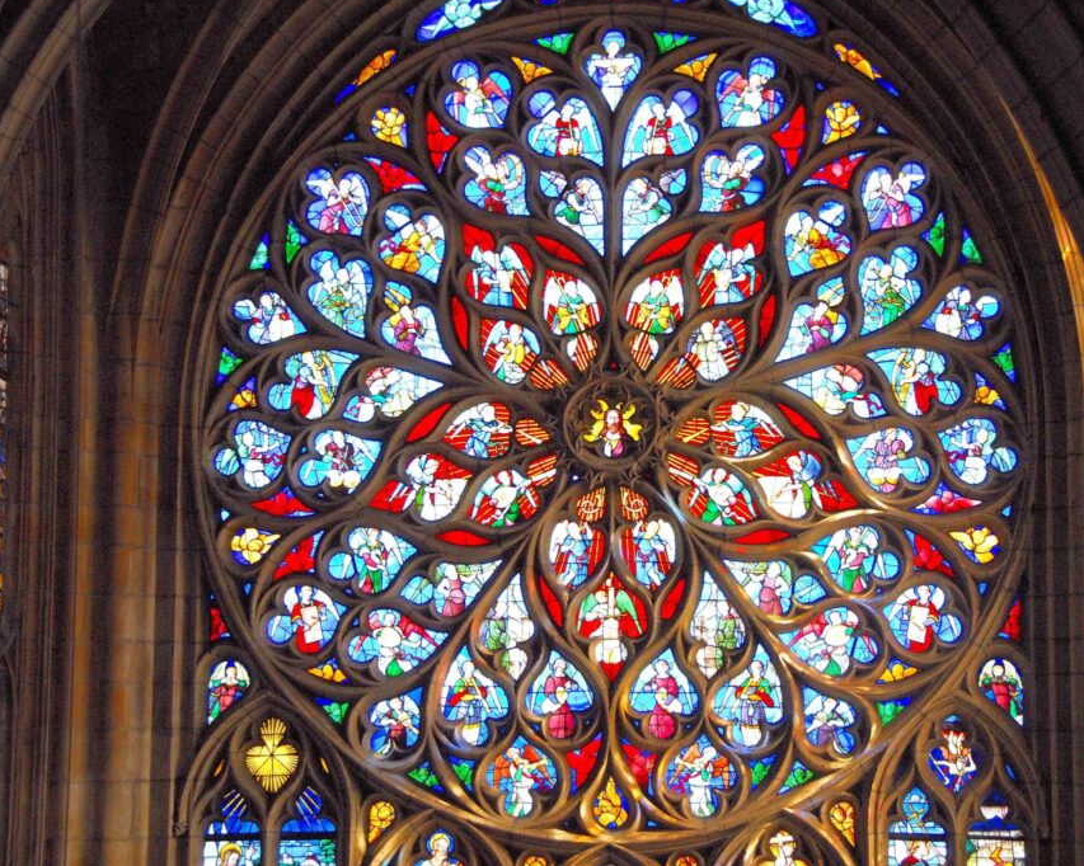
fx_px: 2823
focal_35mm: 88
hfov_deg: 21.7
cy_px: 432
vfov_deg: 17.5
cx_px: 648
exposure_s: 1/160
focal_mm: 52
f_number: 6.3
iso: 1000
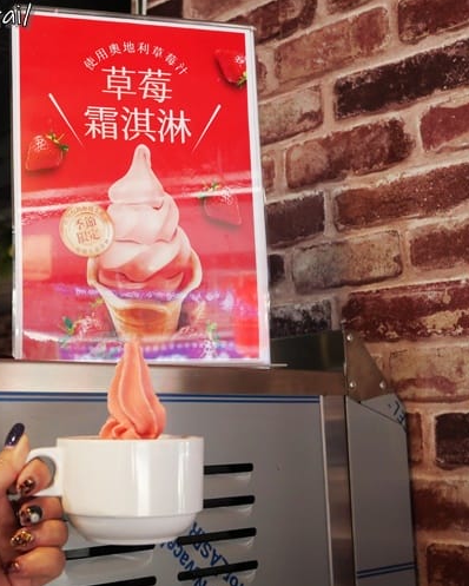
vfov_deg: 34.1
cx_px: 131
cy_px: 294
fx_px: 954
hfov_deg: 27.3
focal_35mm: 55
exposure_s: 1/60
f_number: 4.7
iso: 1250
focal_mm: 21
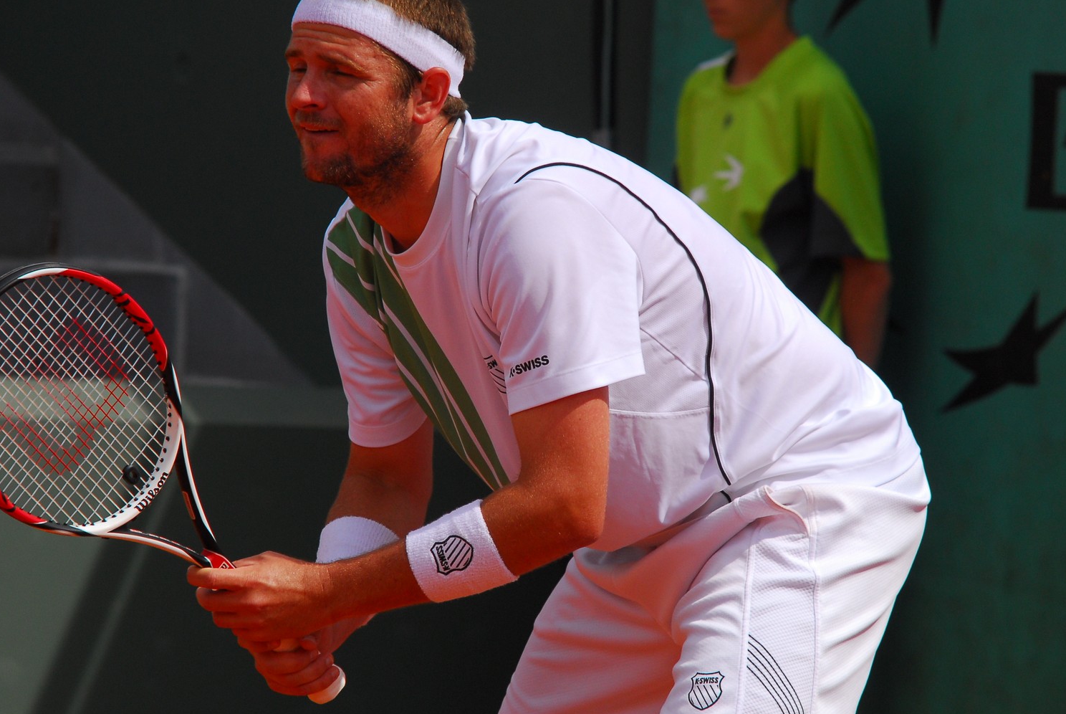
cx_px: 539
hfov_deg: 4.2
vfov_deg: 2.8
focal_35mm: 488
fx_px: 14467
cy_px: 371
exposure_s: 1/1000
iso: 320
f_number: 8
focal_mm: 250
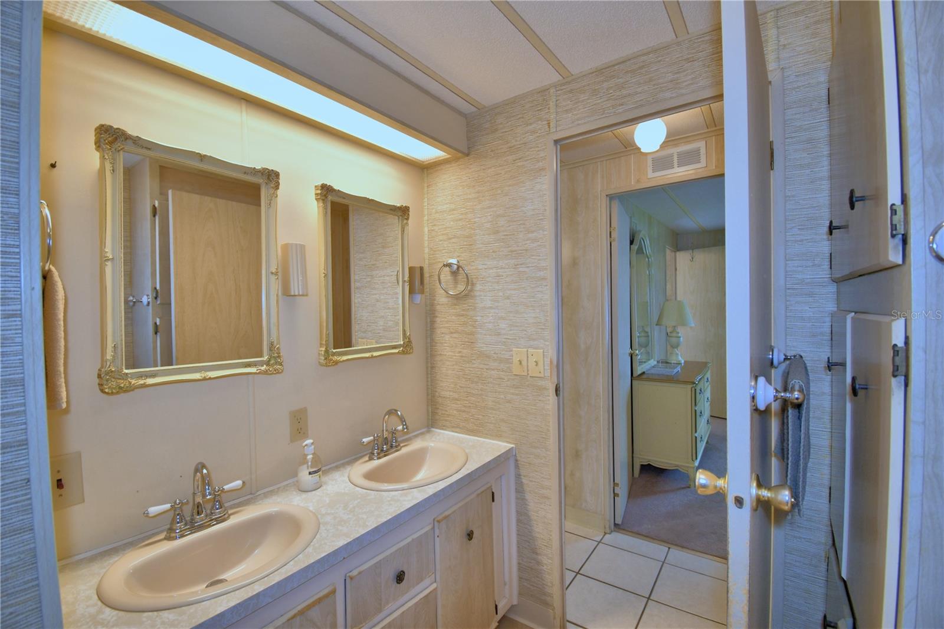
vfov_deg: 77.3
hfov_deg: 100.4
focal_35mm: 15
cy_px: 314
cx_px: 472
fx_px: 393
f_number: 4.5
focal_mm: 10
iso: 200
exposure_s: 1/50
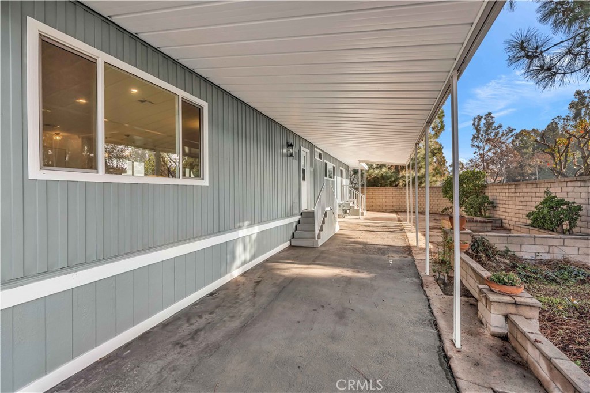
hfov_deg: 96.8
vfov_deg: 73.7
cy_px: 196
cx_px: 295
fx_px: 262
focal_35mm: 16
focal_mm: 16
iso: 100
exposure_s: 1/30
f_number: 8
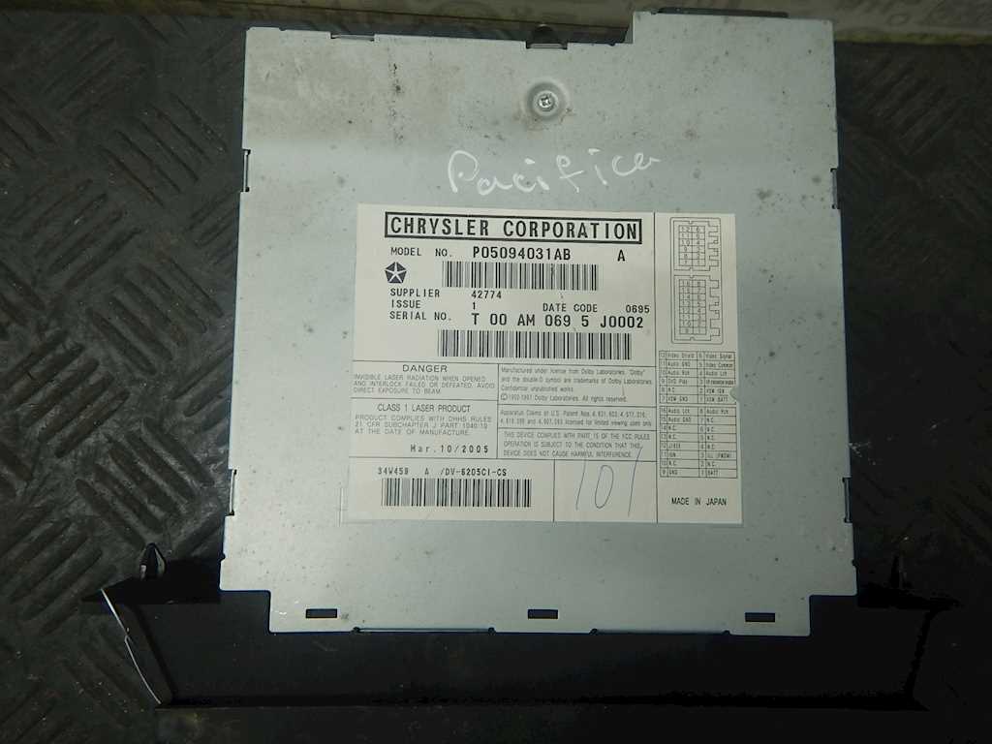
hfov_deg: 71.6
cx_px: 496
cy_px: 372
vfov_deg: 56.8
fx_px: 688
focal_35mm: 24
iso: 125
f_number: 2.8
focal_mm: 4.3
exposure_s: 1/30
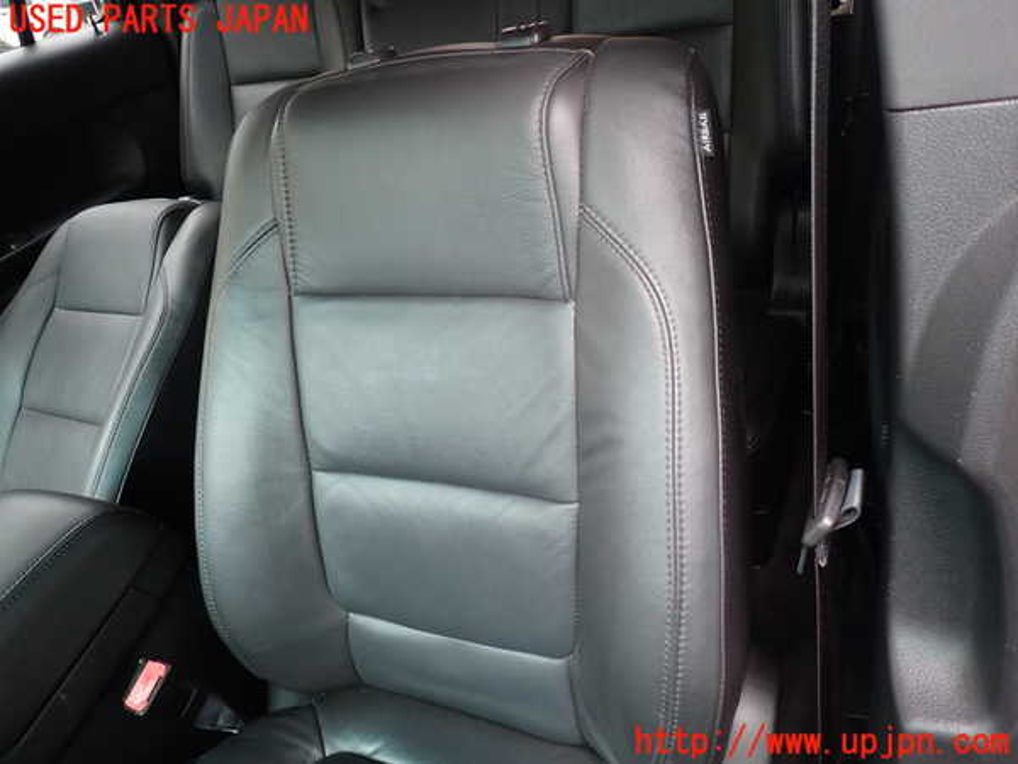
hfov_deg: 69.4
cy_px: 382
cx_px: 509
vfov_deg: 54.9
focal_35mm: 25
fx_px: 735
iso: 200
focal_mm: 4.5
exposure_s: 1/40
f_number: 2
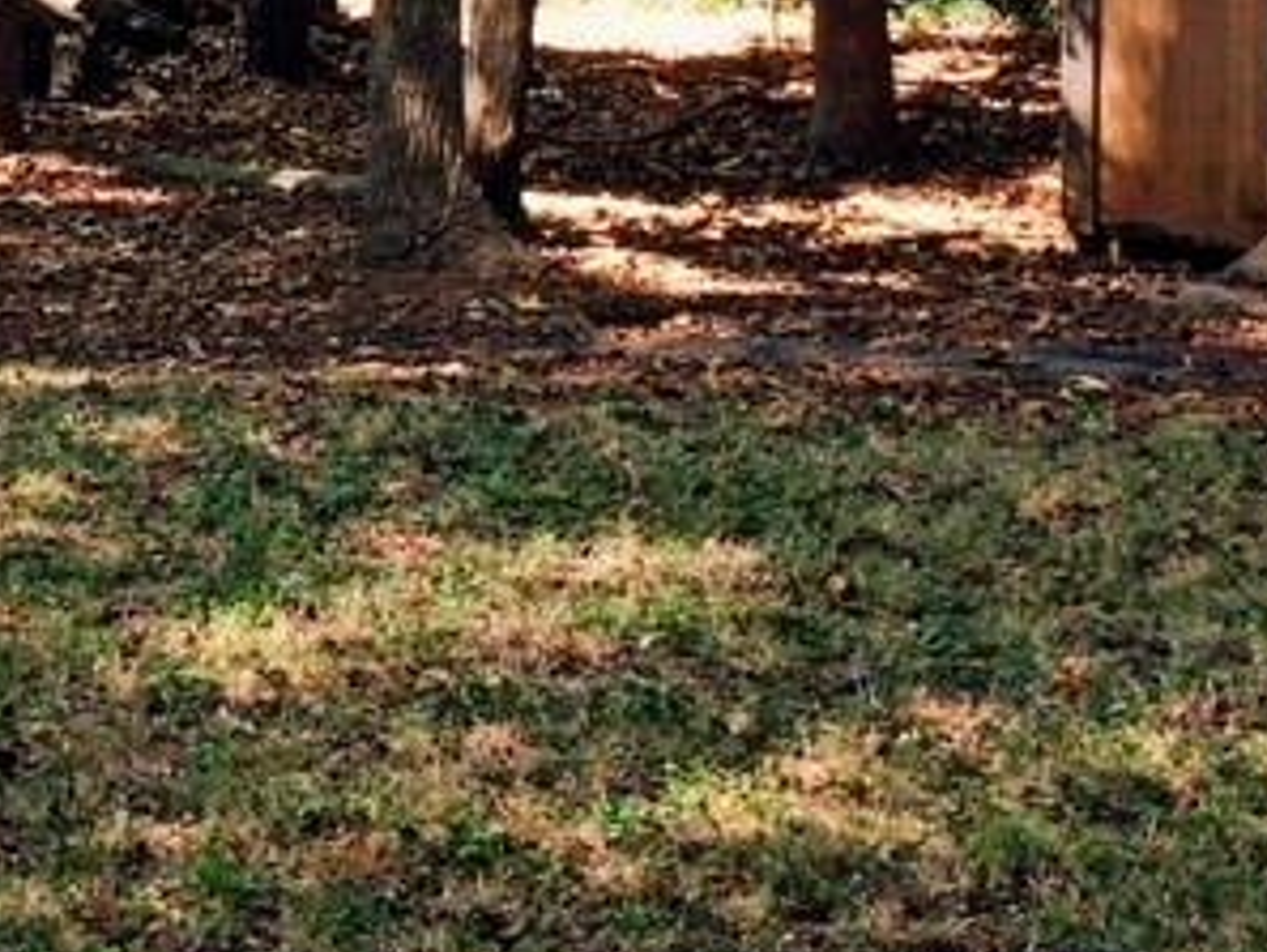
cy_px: -282
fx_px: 3662
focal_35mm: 100
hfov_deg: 19.0
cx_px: -38
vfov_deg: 14.2
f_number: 2.2
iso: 40
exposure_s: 1/120
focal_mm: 4.15
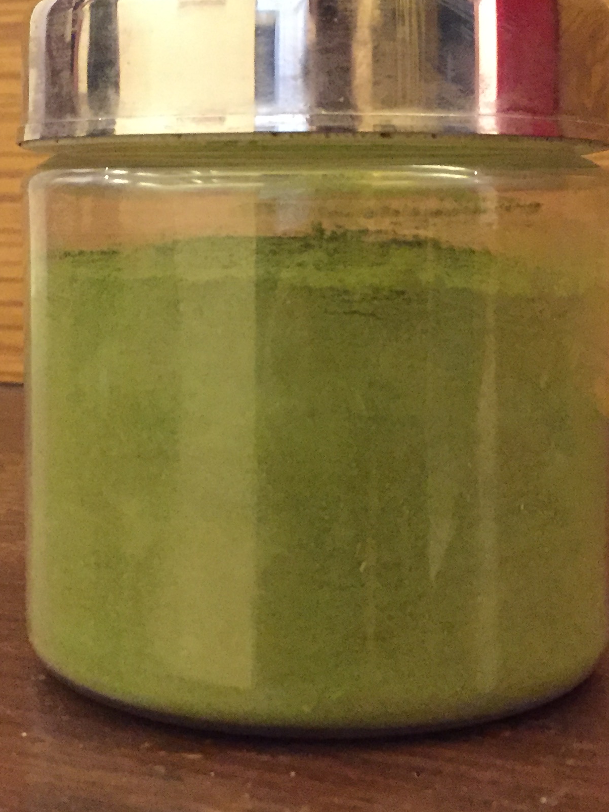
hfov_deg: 24.8
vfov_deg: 32.6
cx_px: 276
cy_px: 308
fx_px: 1384
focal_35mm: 59
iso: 400
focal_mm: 4.15
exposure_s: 1/17
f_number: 2.2
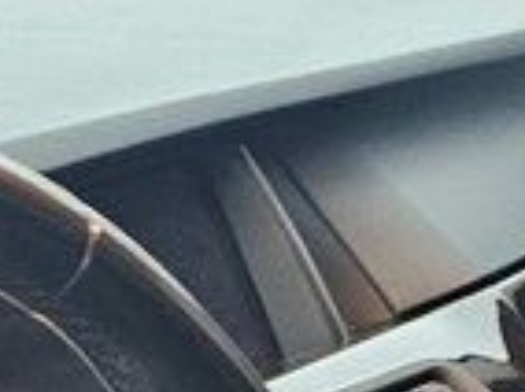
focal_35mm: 166
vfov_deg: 7.7
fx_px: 2513
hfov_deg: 11.8
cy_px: 1176
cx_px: 507
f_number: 1.7
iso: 1000
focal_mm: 6.3
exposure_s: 1/24
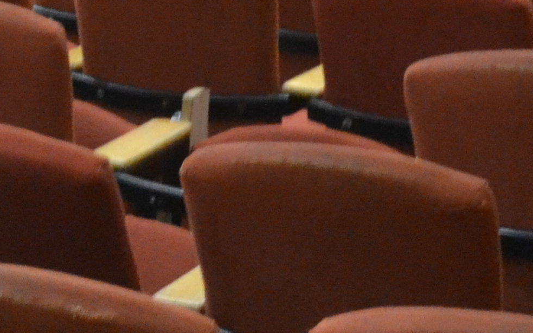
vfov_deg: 6.1
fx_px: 3123
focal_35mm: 215
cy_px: -47
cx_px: -216
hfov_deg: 9.5
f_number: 4.5
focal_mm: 30
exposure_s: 1/15
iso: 2500
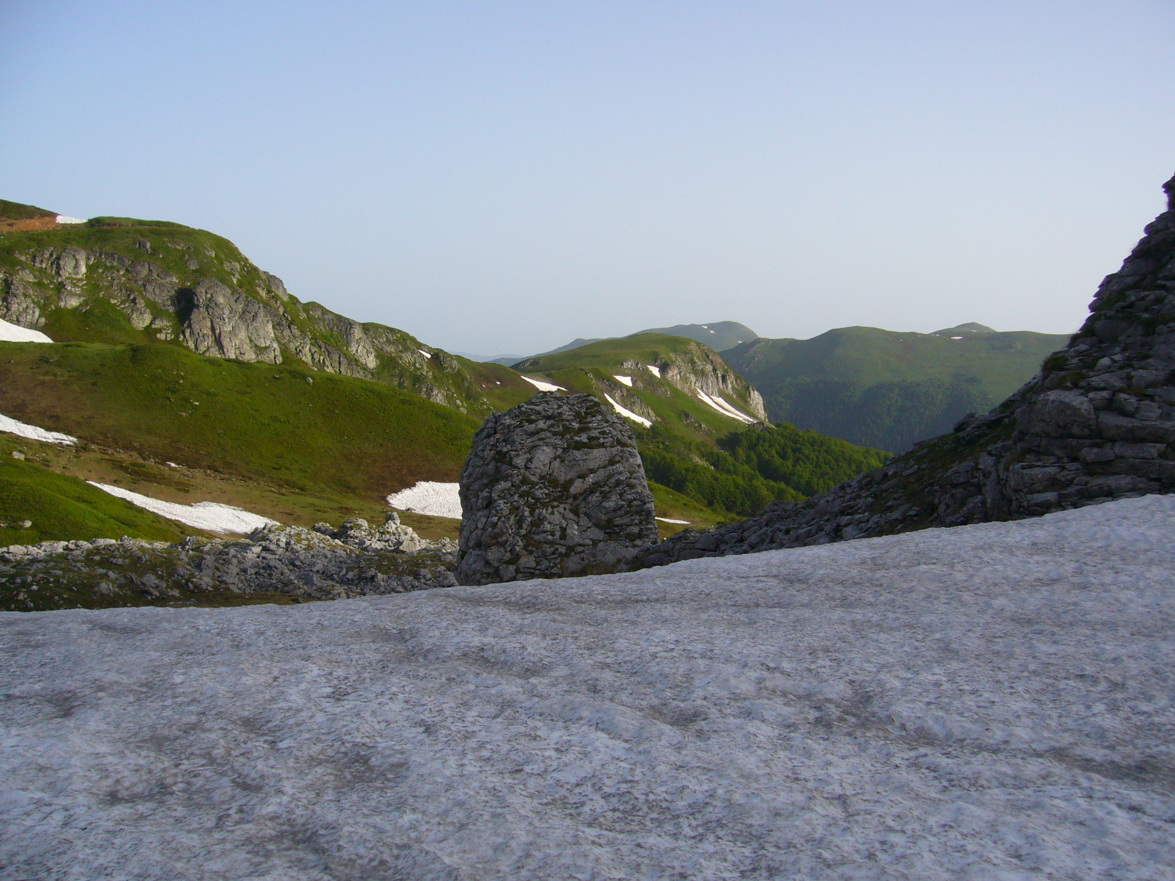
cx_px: 588
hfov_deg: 52.6
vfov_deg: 40.7
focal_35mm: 35
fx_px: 1188
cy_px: 440
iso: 80
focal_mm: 5.8
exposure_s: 1/250
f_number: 5.6
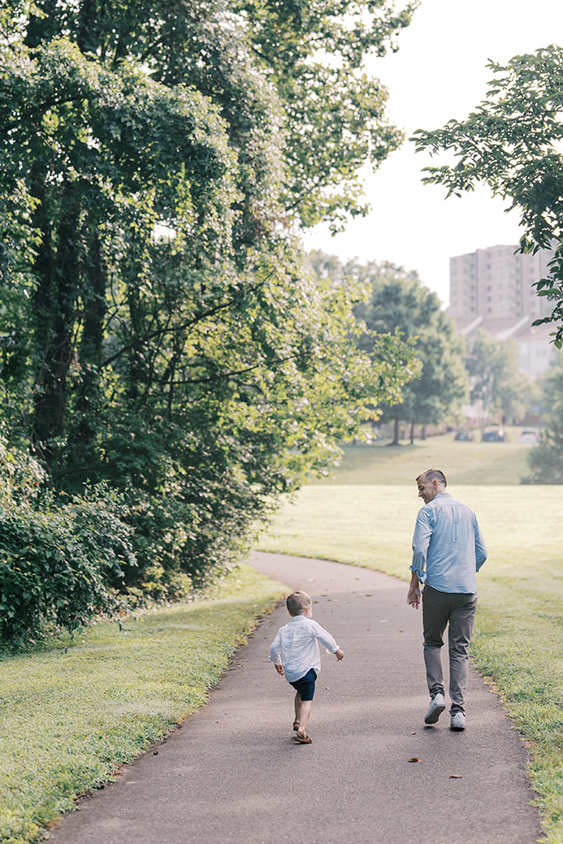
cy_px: 205
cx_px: 228
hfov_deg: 17.7
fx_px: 1806
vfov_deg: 26.0
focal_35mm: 77
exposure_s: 1/2000
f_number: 1.4
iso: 80
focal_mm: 50
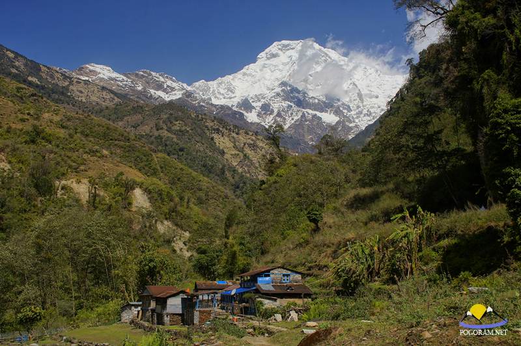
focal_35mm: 42
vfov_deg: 31.8
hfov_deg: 46.4
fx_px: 607
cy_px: 173
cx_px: 260
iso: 100
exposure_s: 1/60
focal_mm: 28
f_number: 9
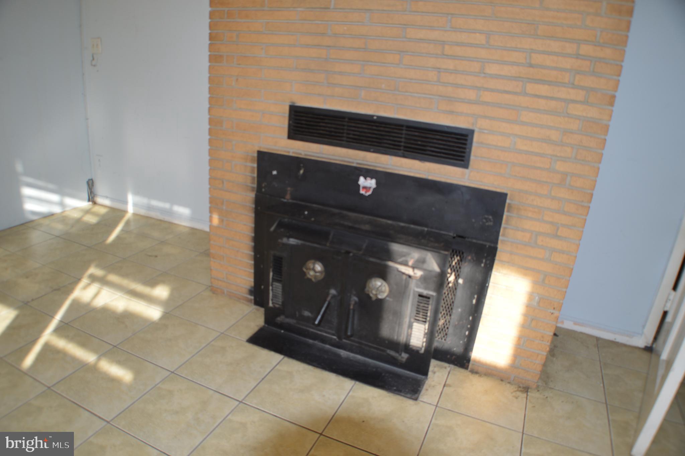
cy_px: 228
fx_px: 570
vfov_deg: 43.5
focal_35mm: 30
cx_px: 342
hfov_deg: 62.0
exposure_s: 1/125
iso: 125
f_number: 4
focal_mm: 20
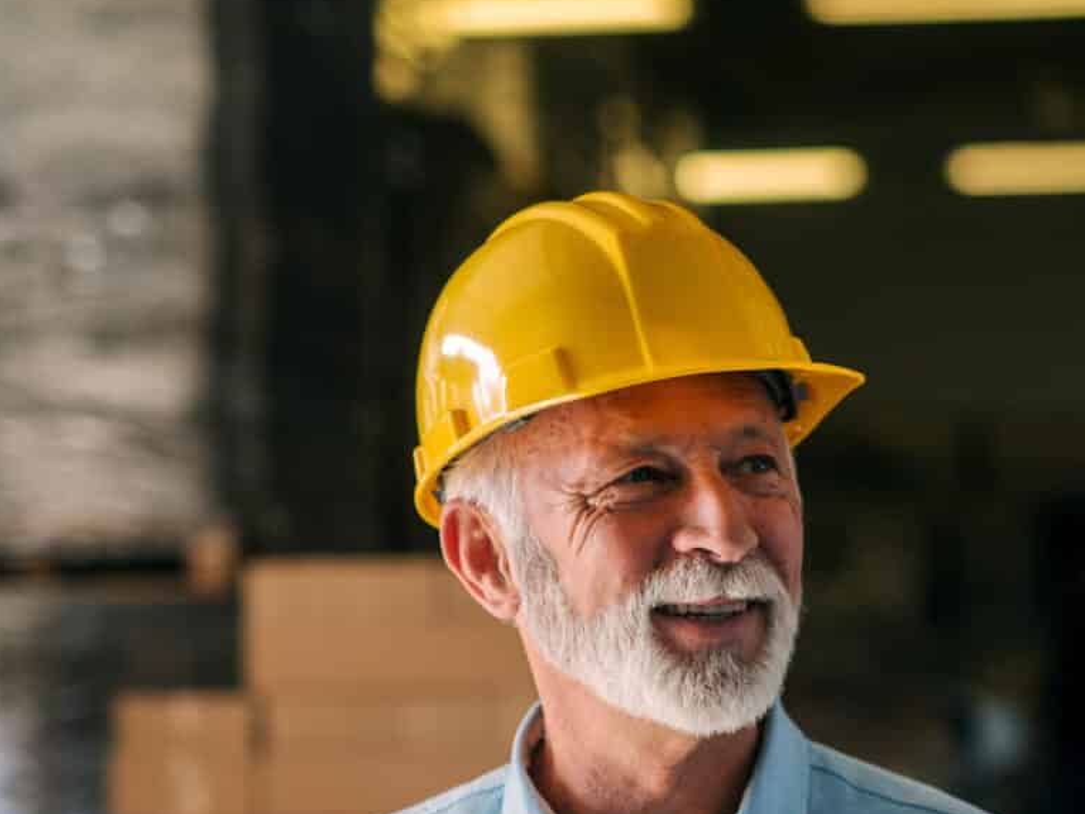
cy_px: 856
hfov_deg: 16.0
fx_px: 3792
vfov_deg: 12.1
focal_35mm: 121
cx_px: 1039
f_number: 2
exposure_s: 1/500
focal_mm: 50
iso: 320
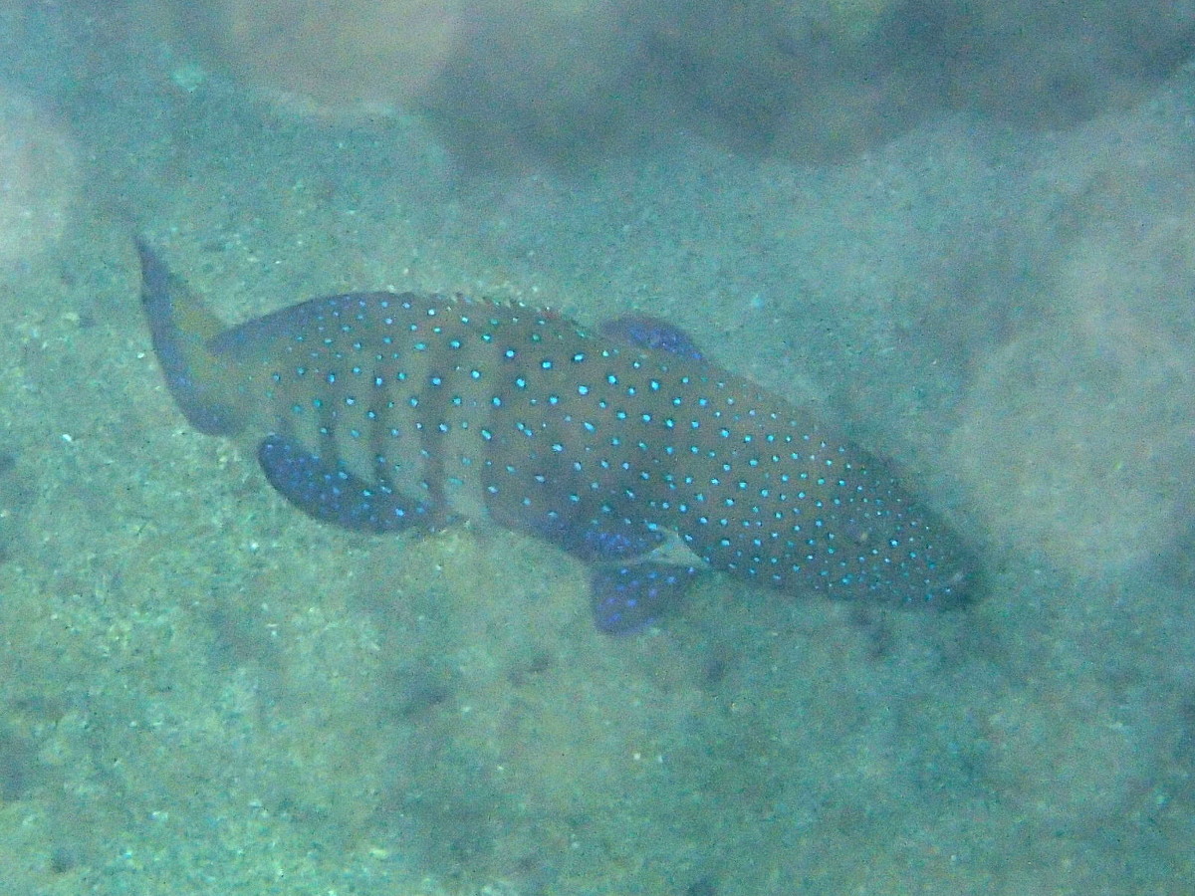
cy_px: 448
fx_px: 3452
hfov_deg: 19.6
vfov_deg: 14.8
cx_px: 598
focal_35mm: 100
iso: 400
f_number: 6.3
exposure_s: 1/200
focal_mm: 18
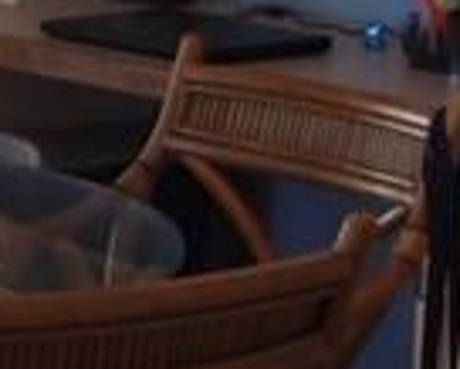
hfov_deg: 7.8
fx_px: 3011
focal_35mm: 221
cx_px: -798
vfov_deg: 7.0
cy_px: 237
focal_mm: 6.48
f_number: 1.8
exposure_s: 1/60
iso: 160
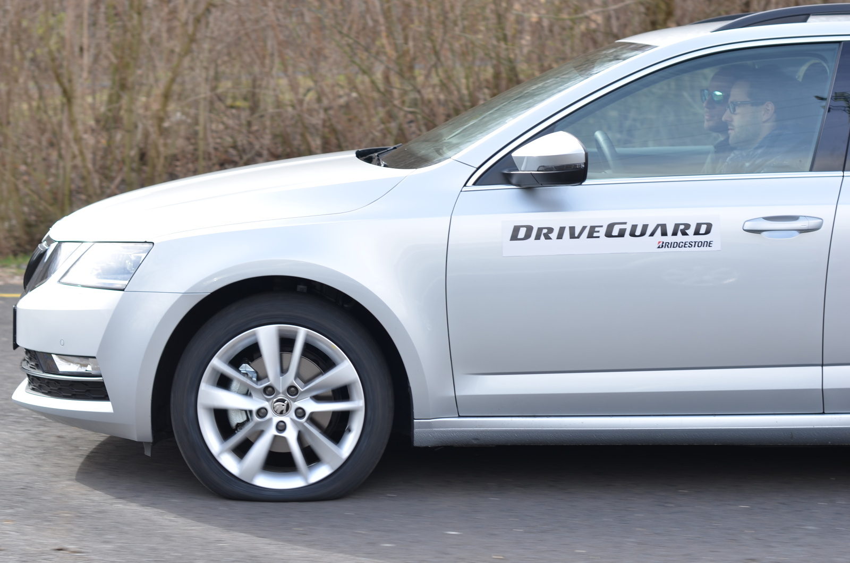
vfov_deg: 18.1
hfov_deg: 27.0
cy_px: 282
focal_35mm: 75
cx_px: 425
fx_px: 1767
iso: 100
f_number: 3.5
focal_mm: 50
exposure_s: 1/250
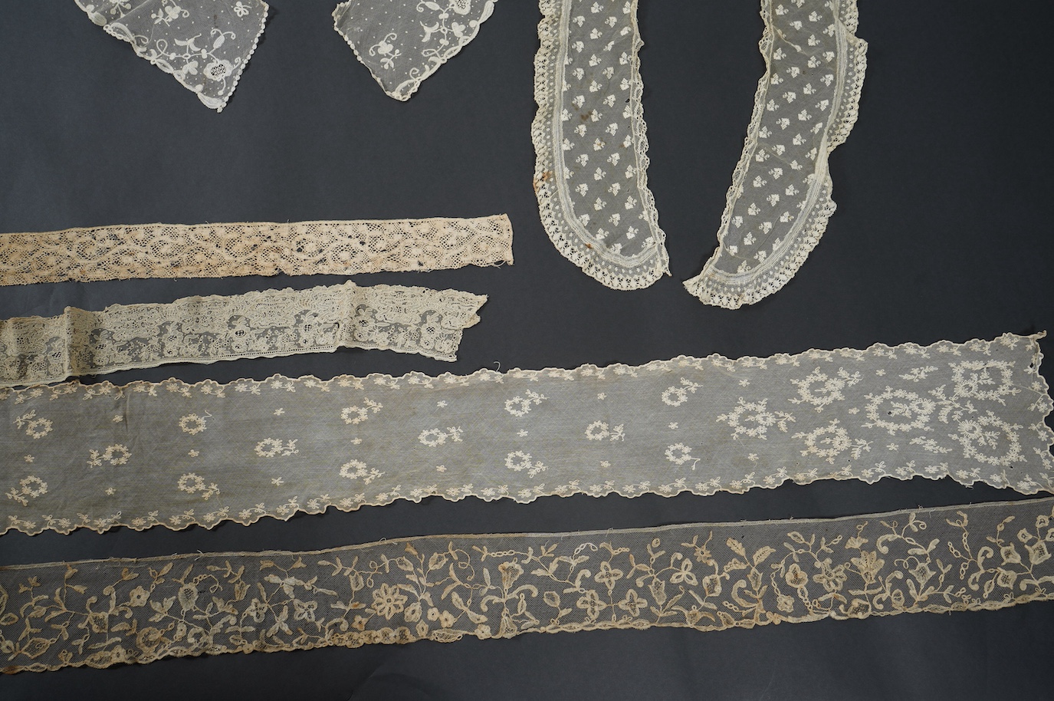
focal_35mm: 30
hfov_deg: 62.0
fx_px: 877
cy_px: 350
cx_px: 527
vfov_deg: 43.5
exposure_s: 1/100
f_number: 7.1
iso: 100
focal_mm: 30
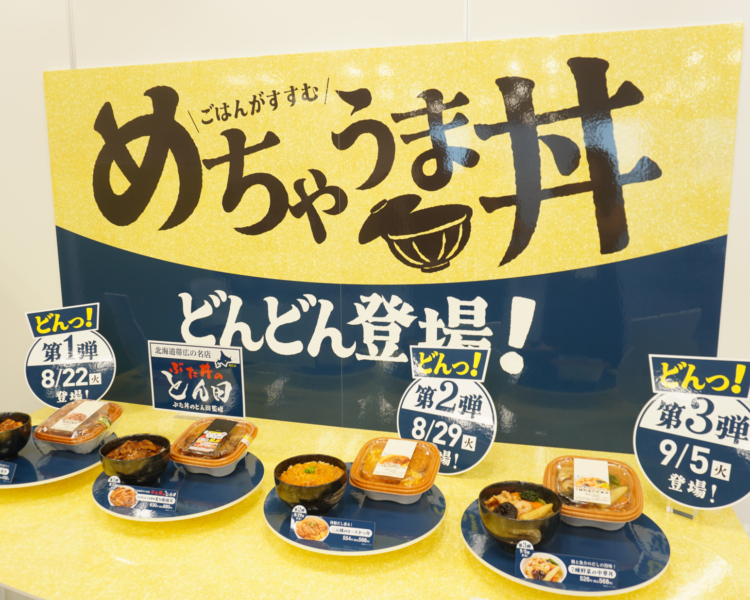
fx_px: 622
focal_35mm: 28
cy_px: 308
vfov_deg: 51.5
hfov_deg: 62.2
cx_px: 355
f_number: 3.5
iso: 125
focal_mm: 16
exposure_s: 1/30
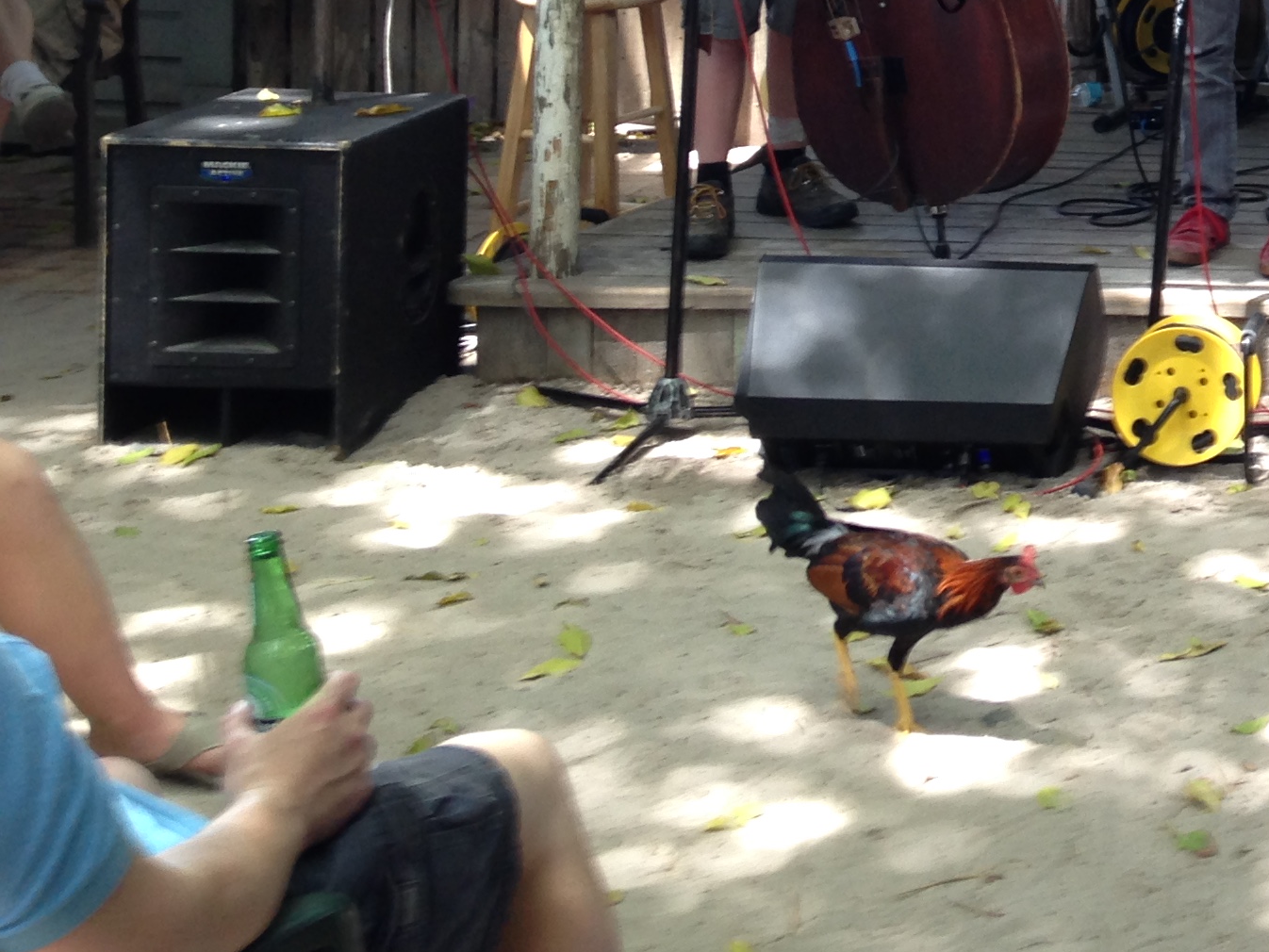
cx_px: 1538
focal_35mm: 80
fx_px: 2933
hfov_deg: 22.4
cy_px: -121
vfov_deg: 17.7
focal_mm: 4.12
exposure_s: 1/30
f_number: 2.4
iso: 50
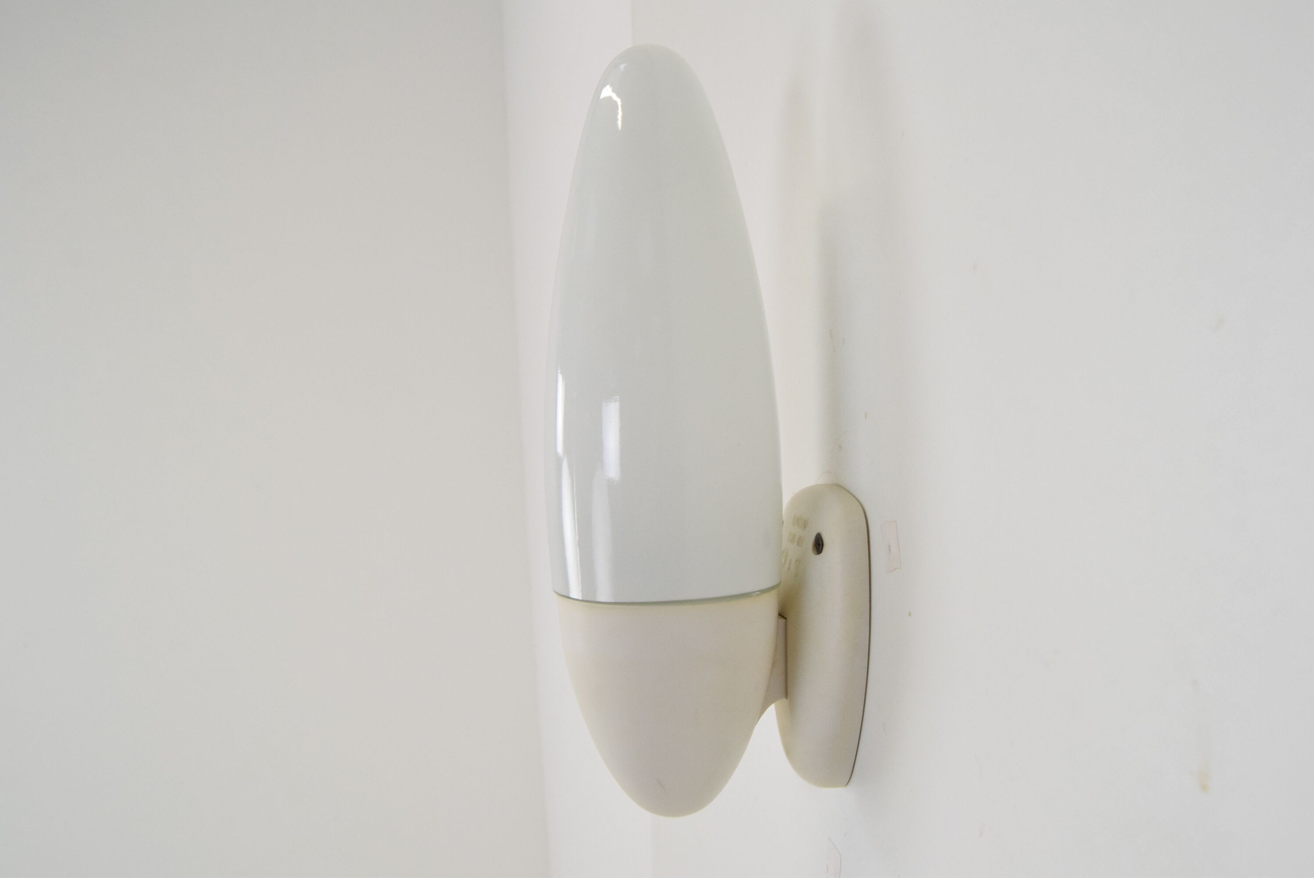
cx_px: 657
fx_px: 1096
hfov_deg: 61.9
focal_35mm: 30
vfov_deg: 43.7
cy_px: 439
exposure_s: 1/250
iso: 1600
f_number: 8
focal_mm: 20
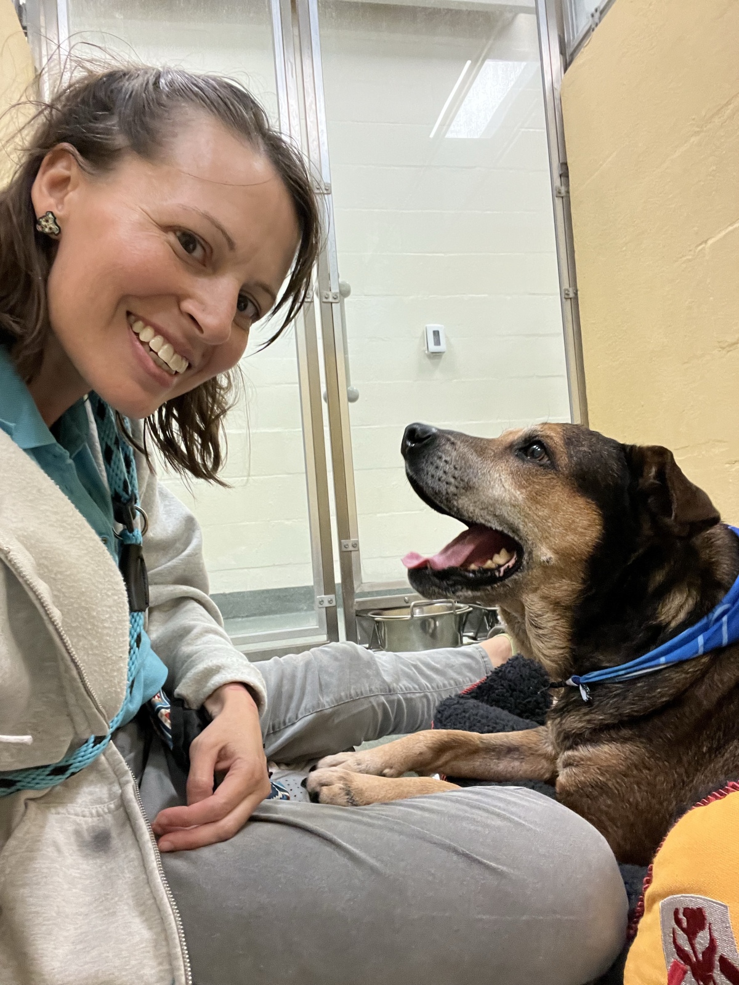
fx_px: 655
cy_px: 492
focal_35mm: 23
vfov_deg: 73.9
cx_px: 370
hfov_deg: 58.9
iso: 320
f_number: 2.2
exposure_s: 1/40
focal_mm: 2.71
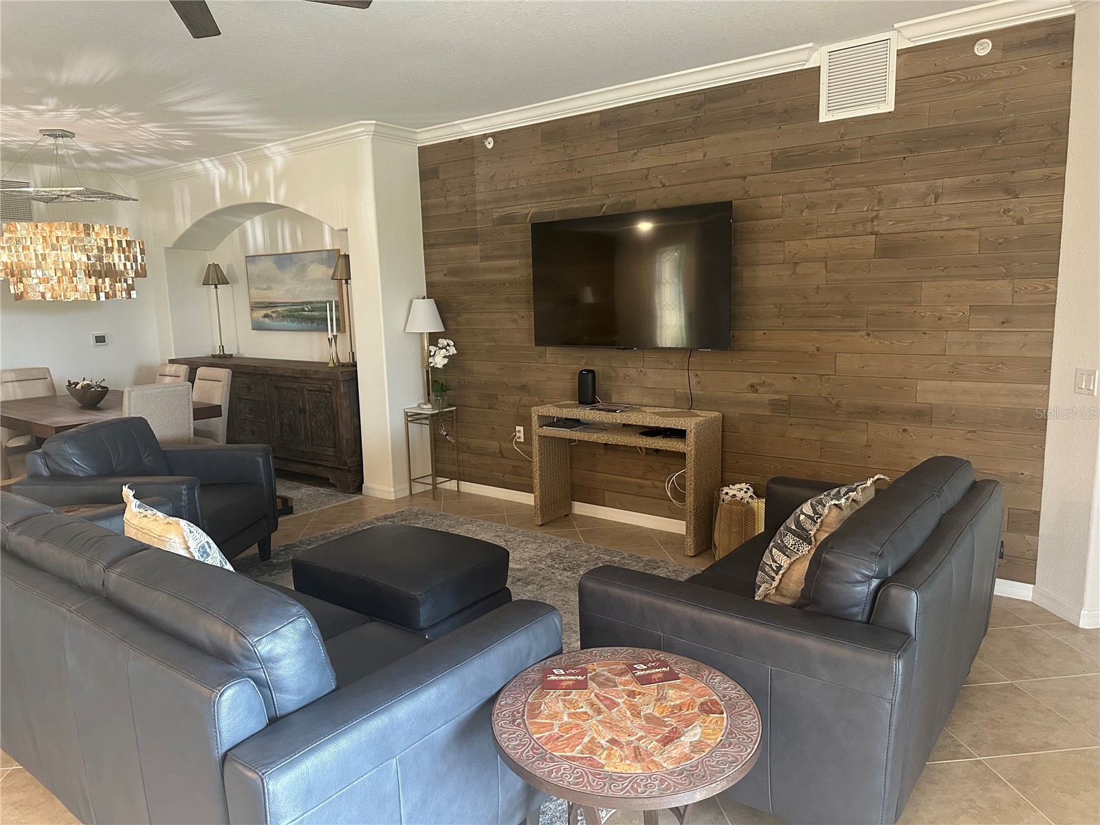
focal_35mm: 24
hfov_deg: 71.6
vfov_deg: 56.8
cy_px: 412
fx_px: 763
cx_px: 550
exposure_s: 1/60
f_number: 1.78
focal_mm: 6.86
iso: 500
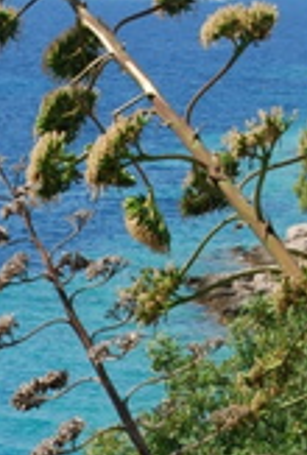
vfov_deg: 8.4
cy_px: 466
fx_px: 3075
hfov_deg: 5.7
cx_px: -49
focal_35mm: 242
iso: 200
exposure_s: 1/200
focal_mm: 55
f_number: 10
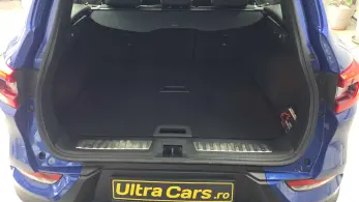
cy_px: 70
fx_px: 247
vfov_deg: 43.8
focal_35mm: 26
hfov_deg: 71.9
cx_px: 174
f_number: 1.7
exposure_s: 1/100
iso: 500
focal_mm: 6.25
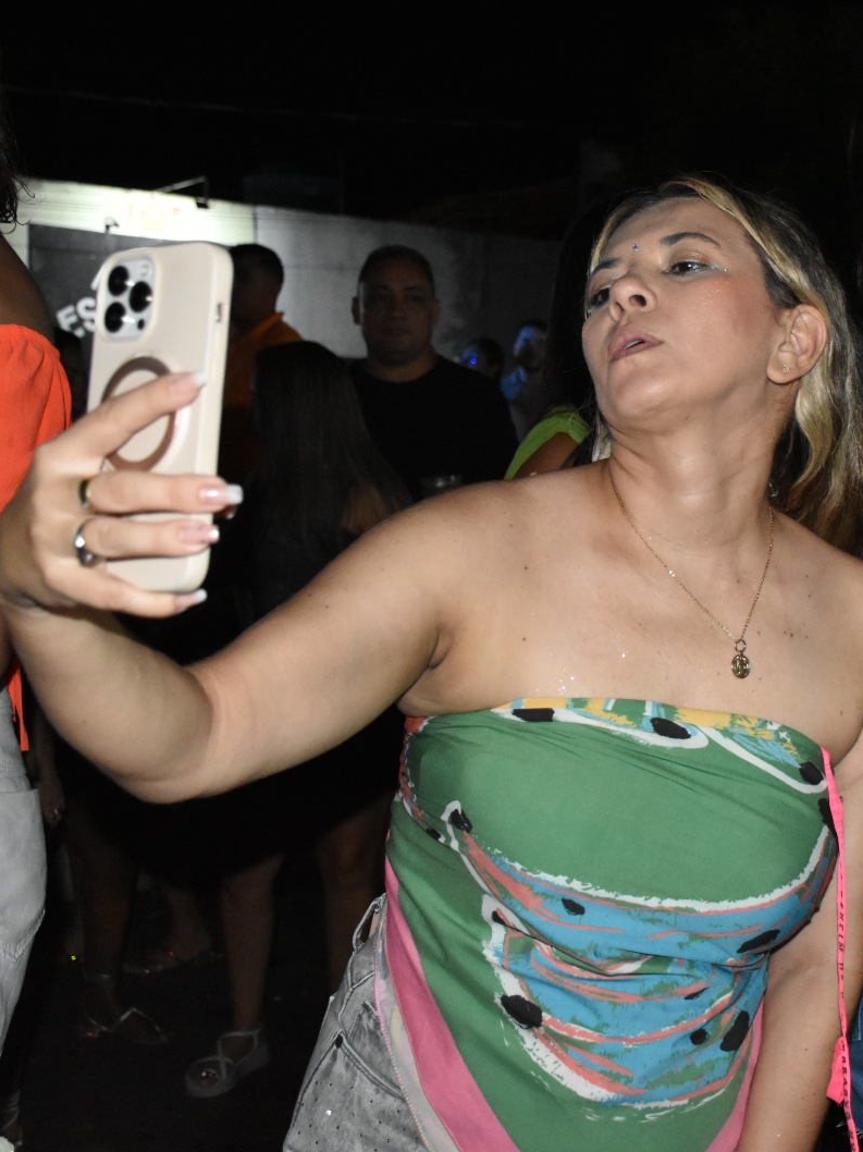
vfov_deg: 36.2
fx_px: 1762
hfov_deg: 26.8
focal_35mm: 53
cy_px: 573
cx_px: 724
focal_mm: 24
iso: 3200
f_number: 3.8
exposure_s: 1/100
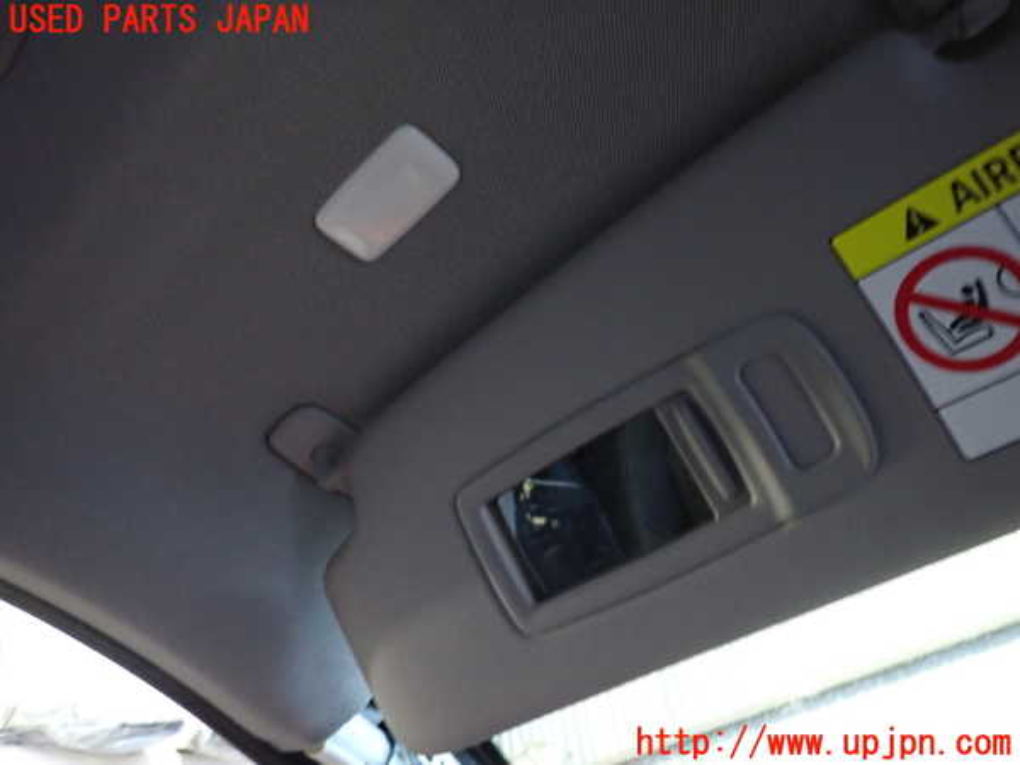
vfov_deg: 54.9
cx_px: 510
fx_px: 737
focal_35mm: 25
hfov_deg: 69.4
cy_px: 382
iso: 800
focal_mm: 4.5
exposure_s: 1/10
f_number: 2
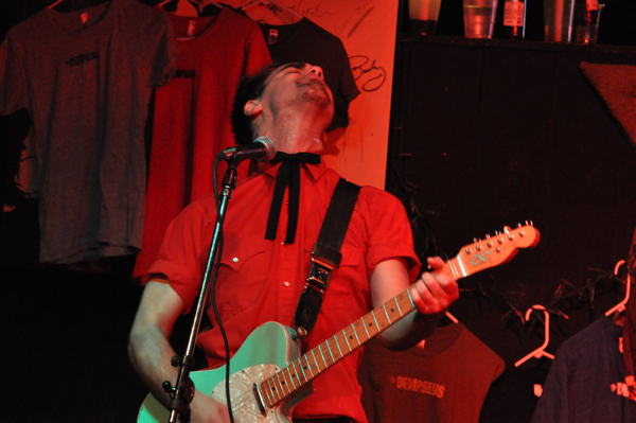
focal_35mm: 183
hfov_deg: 11.2
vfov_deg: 7.5
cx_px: 318
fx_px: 3230
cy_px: 212
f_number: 4.8
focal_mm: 122
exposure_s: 1/50
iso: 3200
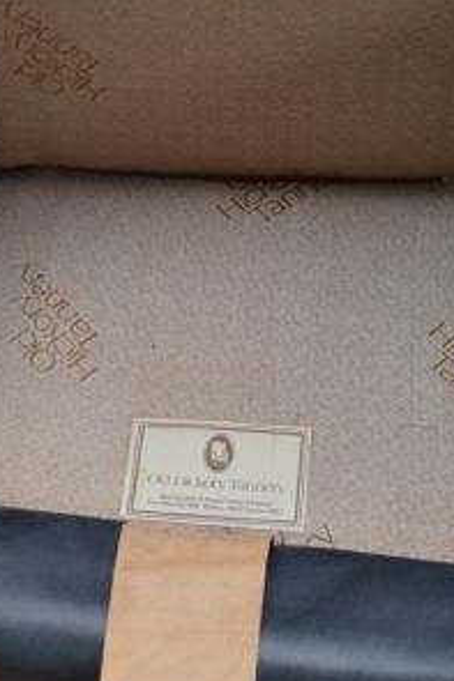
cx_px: 205
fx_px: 1535
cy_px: 319
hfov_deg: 16.8
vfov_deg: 25.0
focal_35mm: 81
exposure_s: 1/125
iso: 800
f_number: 5.6
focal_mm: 25
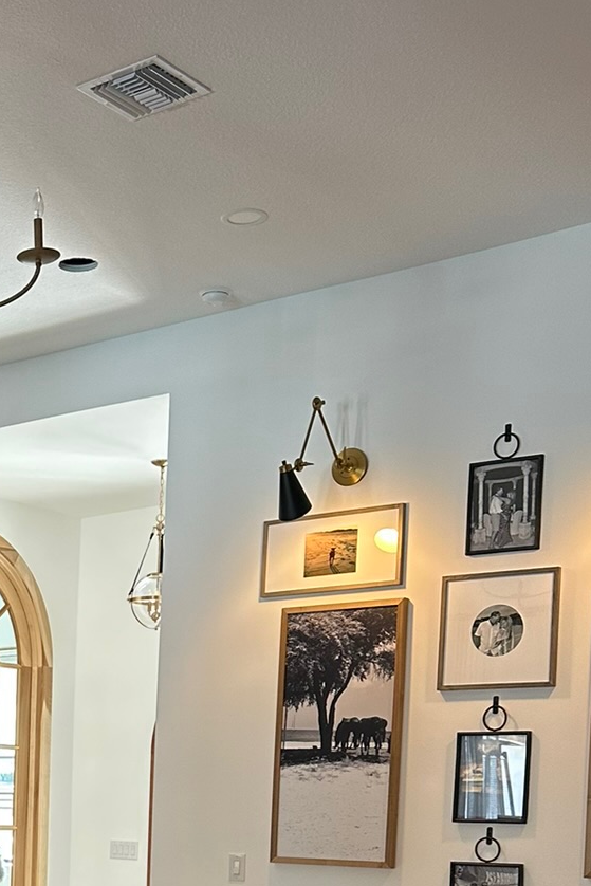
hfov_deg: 20.8
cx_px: -116
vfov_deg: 30.6
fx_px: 1501
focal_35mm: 61
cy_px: 875
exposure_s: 1/60
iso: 160
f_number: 1.78
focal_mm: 6.86
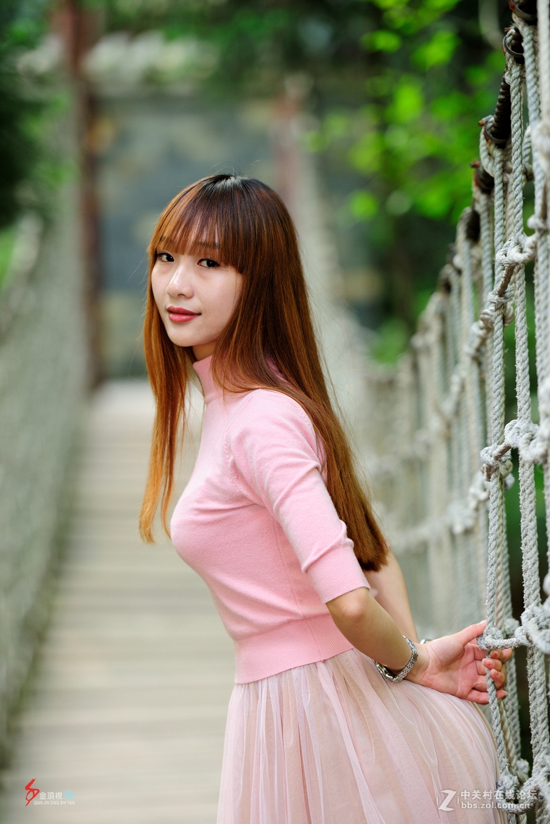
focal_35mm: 160
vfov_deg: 12.8
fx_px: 3666
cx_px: 275
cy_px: 412
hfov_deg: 8.6
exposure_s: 1/100
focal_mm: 160
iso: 200
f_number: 2.8
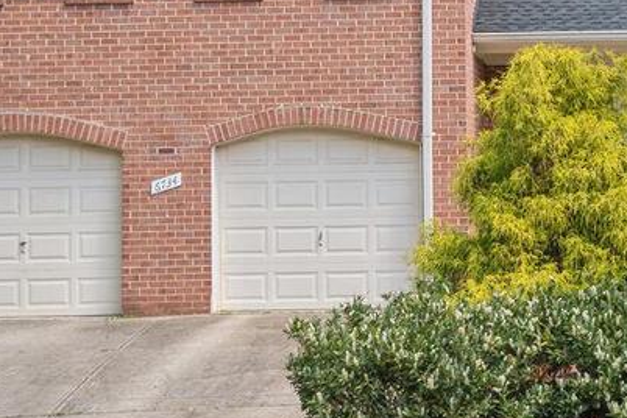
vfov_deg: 12.2
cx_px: 618
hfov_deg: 18.0
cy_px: 16
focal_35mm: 111
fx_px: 1933
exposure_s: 1/80
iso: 400
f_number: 8
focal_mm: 31
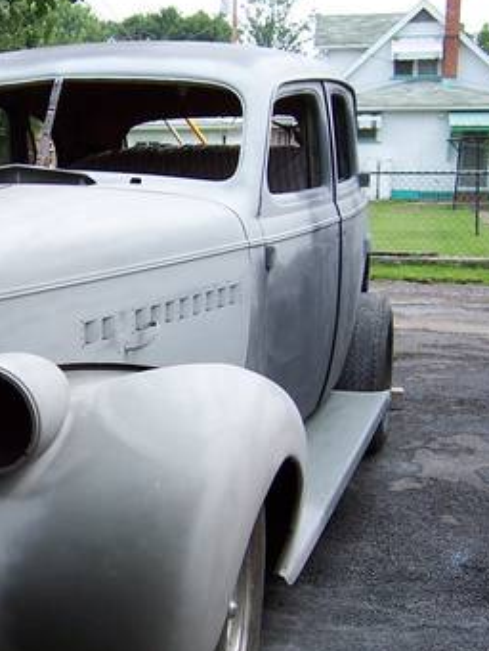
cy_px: 372
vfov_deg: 33.2
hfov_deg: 24.0
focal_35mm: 58
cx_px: -13
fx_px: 1092
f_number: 3.4
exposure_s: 1/350
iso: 80
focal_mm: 5.5
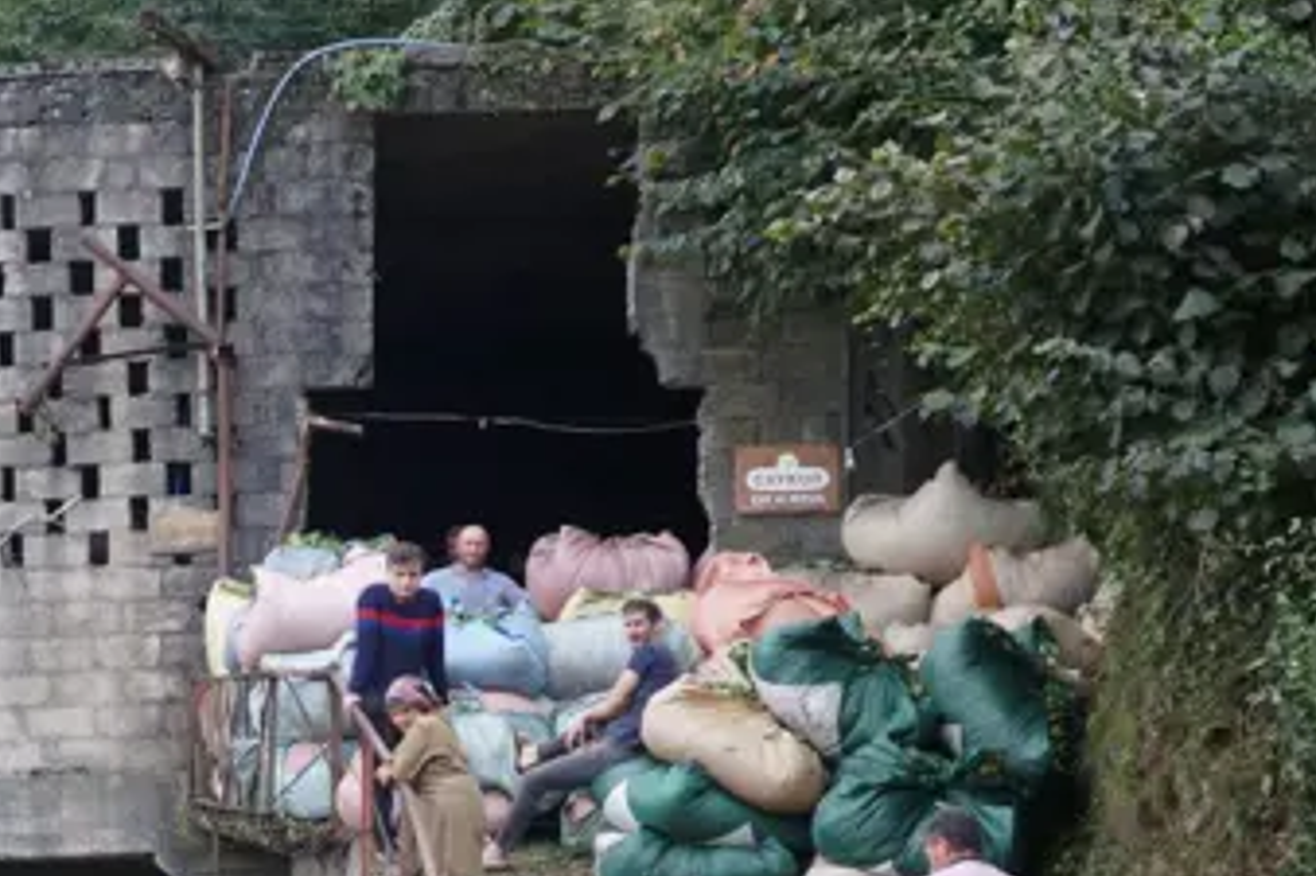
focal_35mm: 105
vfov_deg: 12.8
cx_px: 93
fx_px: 3847
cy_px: 950
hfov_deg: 19.0
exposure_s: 1/80
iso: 100
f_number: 4.5
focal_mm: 27
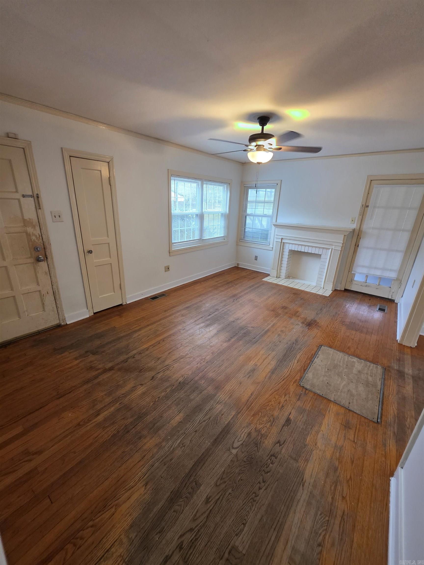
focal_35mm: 13
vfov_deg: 106.2
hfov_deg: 89.9
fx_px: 212
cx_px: 212
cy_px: 282
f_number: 1.9
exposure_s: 1/60
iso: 250
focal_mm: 2.2
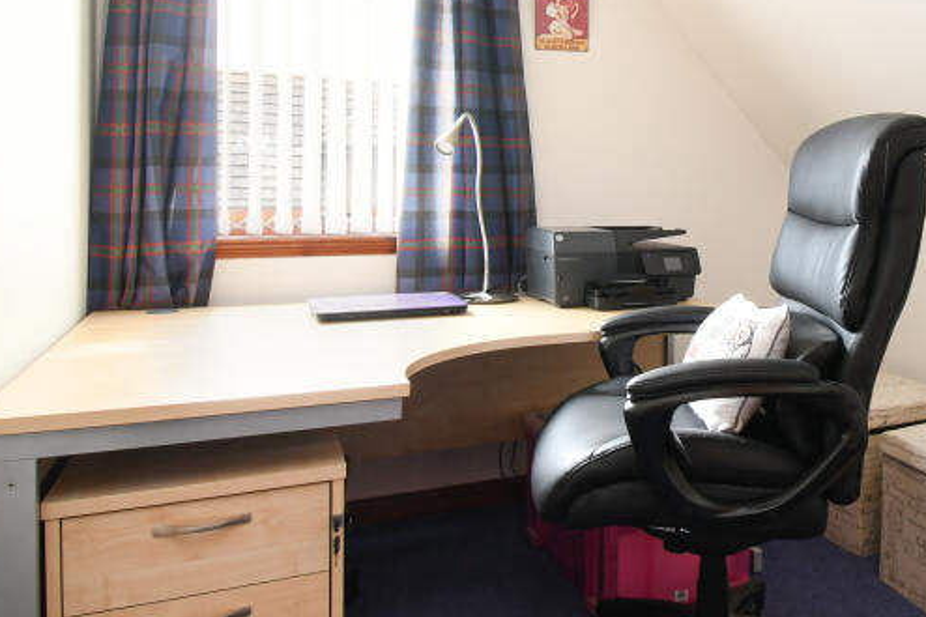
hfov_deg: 55.6
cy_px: 208
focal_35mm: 31
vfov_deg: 41.8
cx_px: 752
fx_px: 797
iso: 320
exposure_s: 1/3
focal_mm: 10
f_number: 10
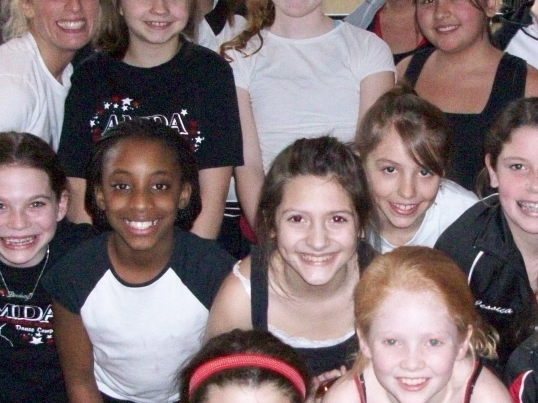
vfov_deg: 17.8
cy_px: 224
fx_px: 1290
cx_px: 425
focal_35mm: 83
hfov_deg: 23.2
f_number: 2.8
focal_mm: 5.7
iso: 320
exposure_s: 1/60
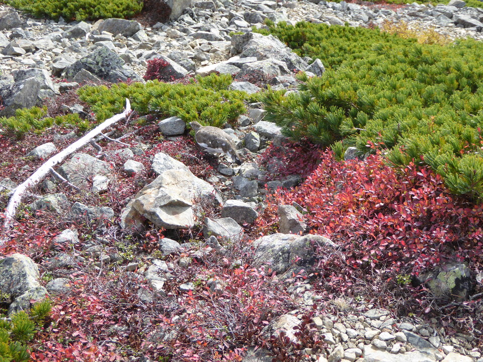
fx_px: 740
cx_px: 242
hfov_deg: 36.2
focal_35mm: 53
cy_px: 181
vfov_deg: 27.5
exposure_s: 1/250
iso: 100
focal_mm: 9
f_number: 4.1
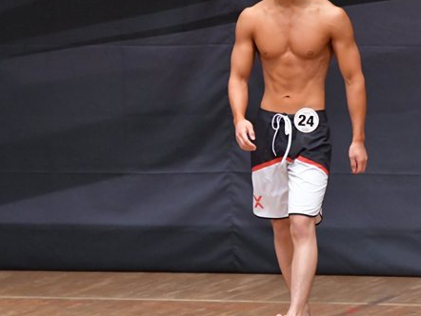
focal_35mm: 505
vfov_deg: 2.9
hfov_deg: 3.9
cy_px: 147
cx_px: 246
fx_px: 6145
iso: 6400
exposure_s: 1/400
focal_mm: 200
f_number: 5.6
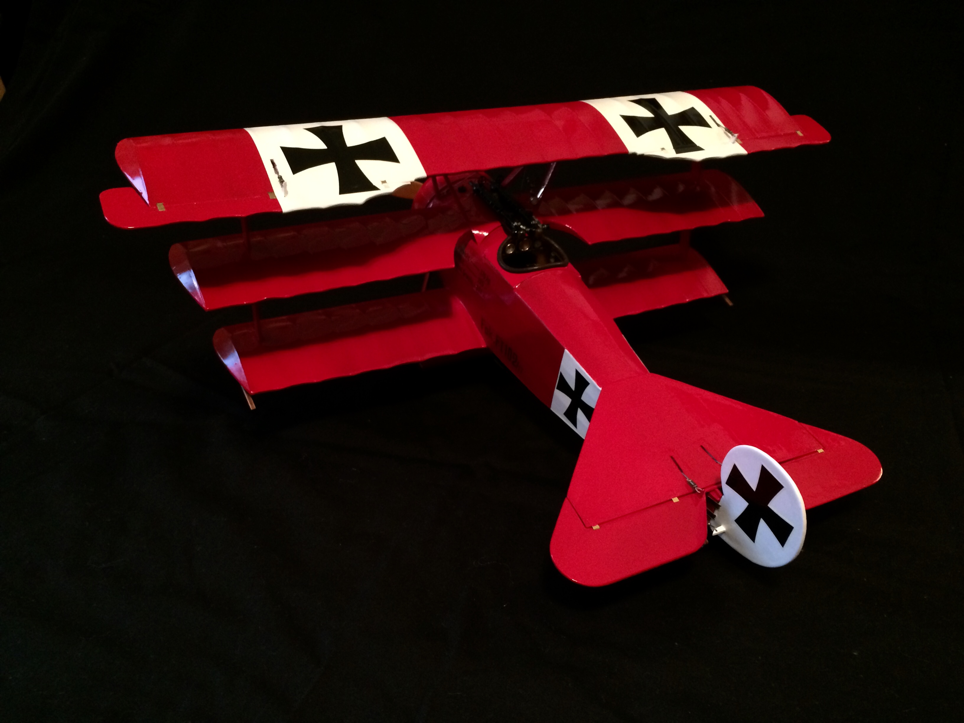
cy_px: 362
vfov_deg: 48.2
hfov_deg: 61.7
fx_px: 808
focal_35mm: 29
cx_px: 482
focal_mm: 4.15
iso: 320
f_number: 2.2
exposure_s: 1/15
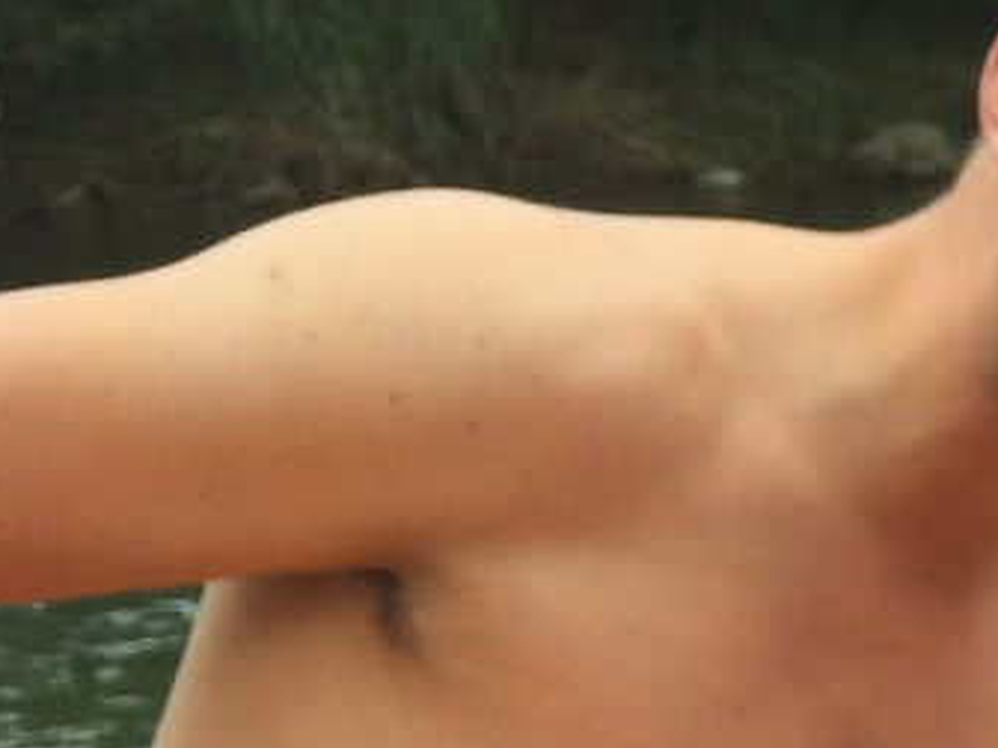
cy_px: 1300
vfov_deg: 10.2
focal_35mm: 138
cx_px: 2029
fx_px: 3979
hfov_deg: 12.5
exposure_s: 1/483
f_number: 2.2
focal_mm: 4.15
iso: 32
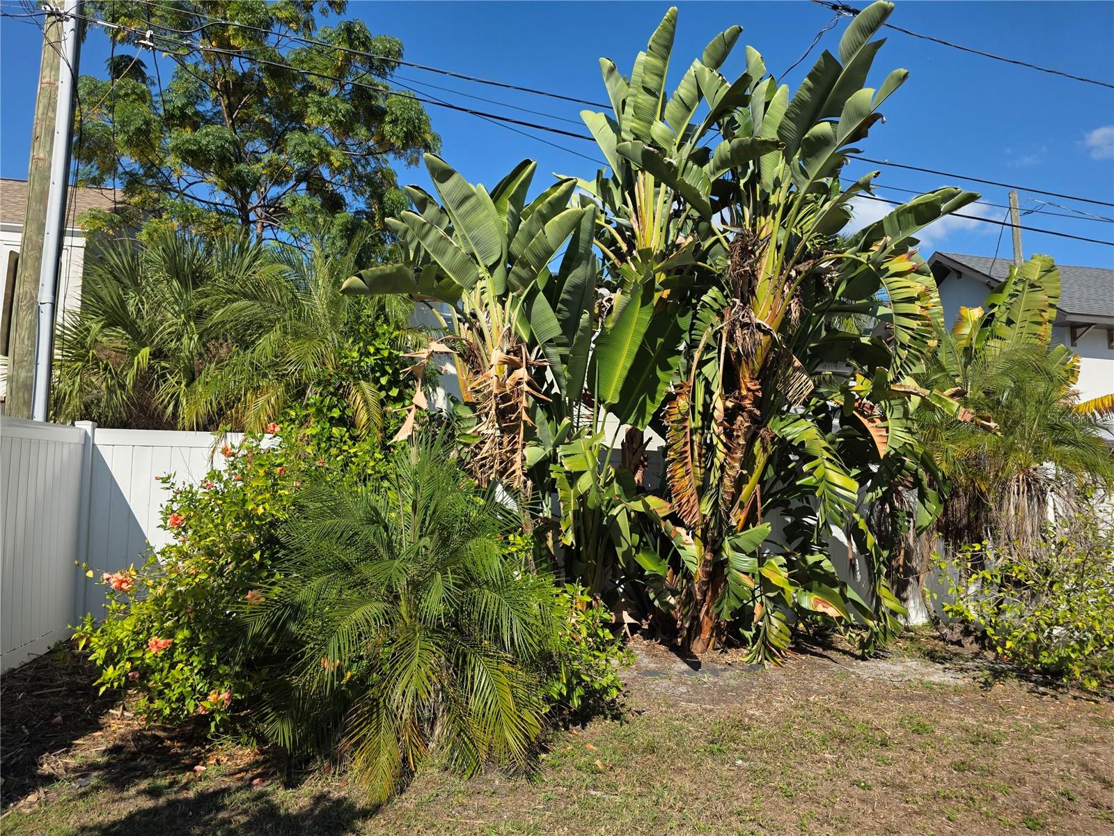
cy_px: 418
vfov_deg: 58.9
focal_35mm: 23
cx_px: 557
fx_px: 740
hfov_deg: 73.9
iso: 80
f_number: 1.7
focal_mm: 6.3
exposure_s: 1/5608
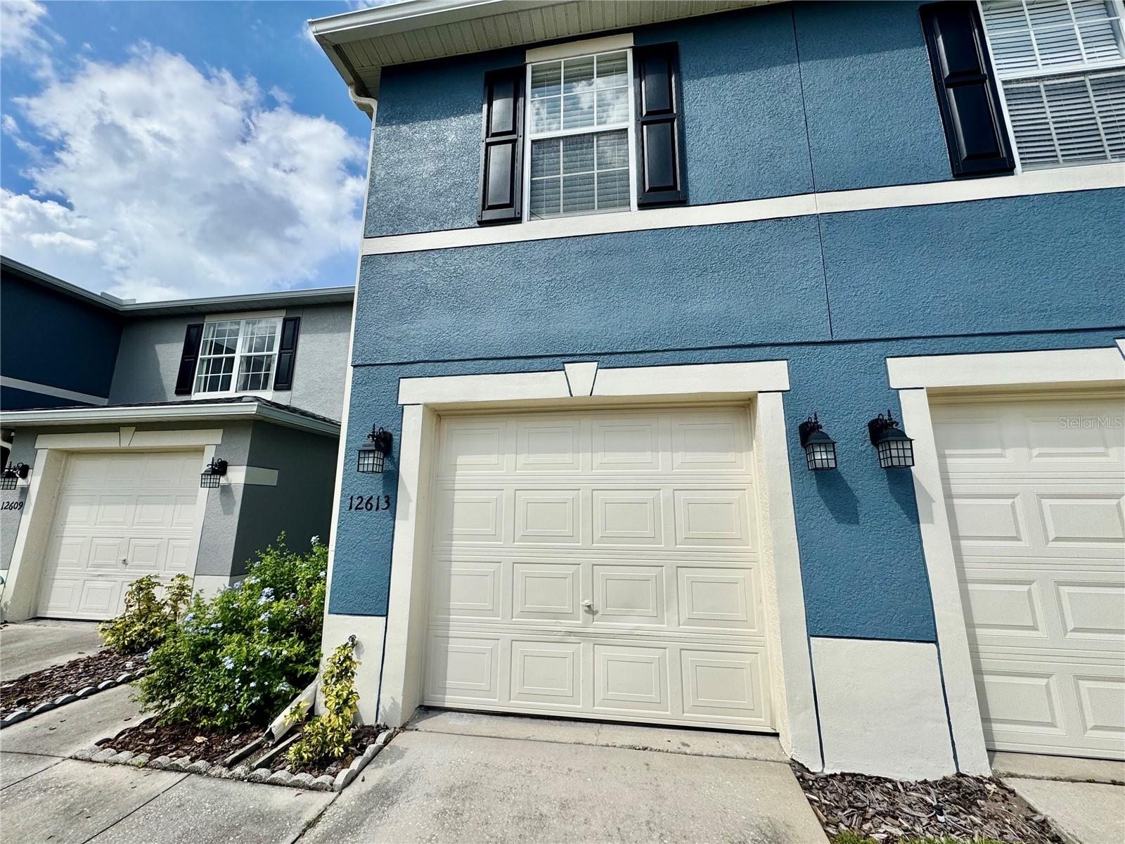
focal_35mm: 14
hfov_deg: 102.1
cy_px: 422
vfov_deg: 85.7
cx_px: 562
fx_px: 455
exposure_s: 1/2584
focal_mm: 2.22
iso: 40
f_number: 2.2
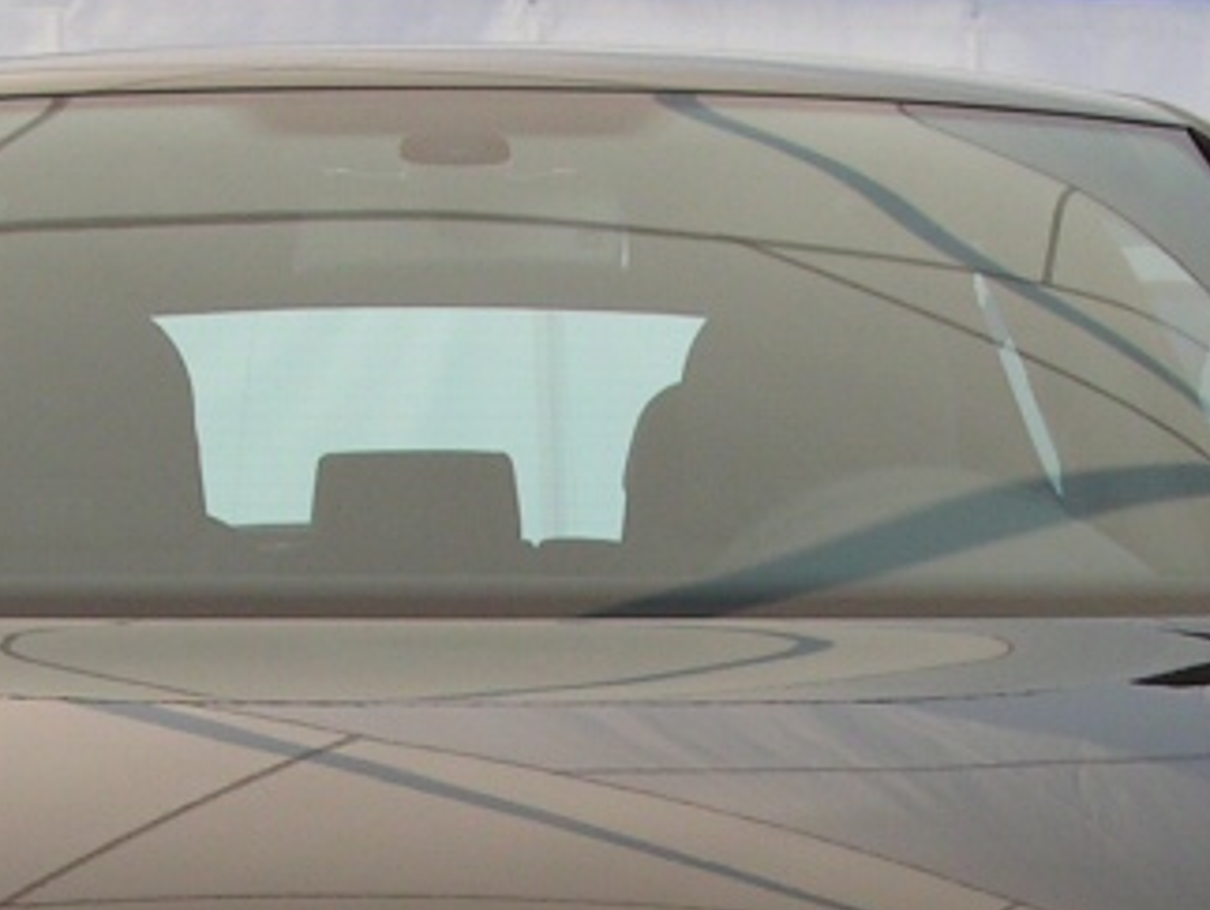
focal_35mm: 133
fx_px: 4654
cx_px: 577
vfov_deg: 11.0
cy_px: 1045
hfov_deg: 14.8
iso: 50
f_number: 4
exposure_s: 1/100
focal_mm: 7.1
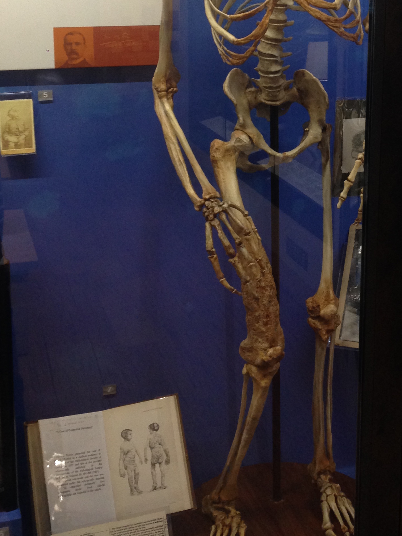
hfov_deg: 25.5
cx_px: 281
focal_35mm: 57
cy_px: 90
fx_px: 883
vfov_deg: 32.6
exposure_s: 1/20
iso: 125
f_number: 2.4
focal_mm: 4.12
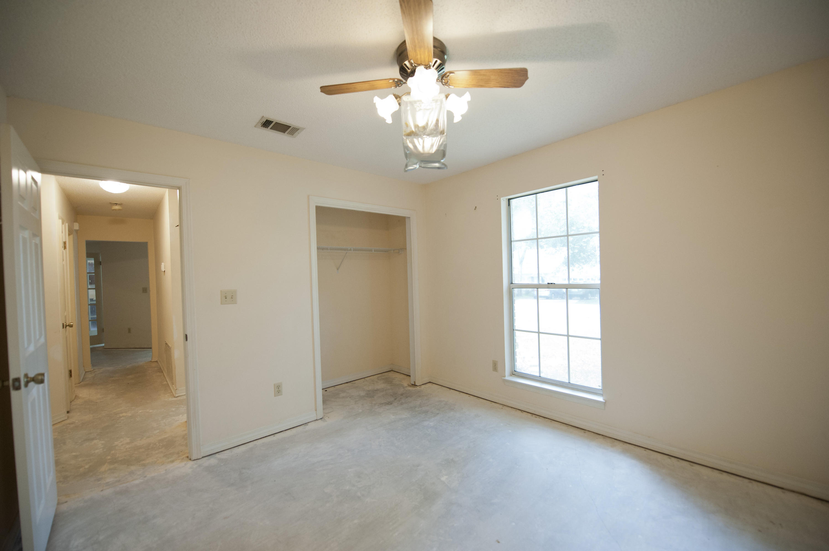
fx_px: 322
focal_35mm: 14
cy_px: 276
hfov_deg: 104.3
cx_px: 414
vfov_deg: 81.1
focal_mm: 14
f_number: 3.2
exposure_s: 1/125
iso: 1250
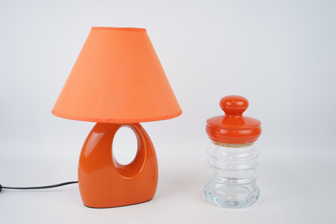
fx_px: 364
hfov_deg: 49.5
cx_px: 164
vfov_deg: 34.2
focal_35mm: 39
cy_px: 112
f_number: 5.6
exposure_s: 1/80
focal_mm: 38
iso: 100
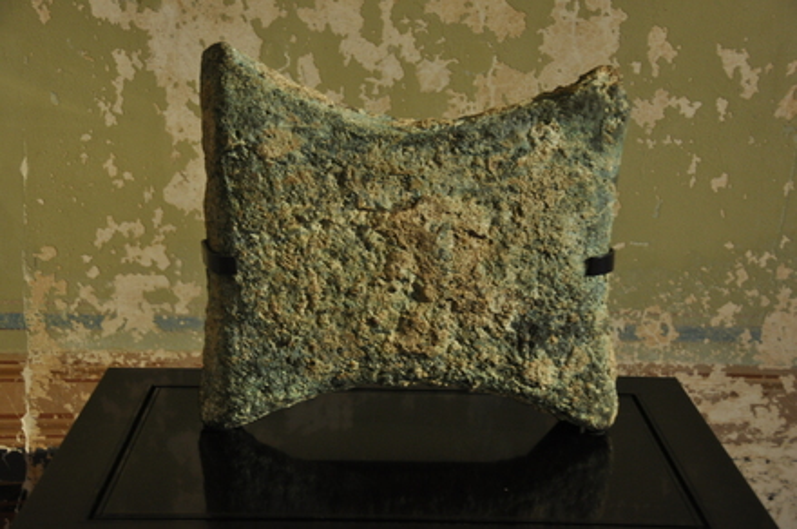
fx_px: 1194
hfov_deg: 36.9
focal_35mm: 54
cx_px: 398
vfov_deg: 25.0
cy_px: 264
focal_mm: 36
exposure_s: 1/15
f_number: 4.2
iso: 800
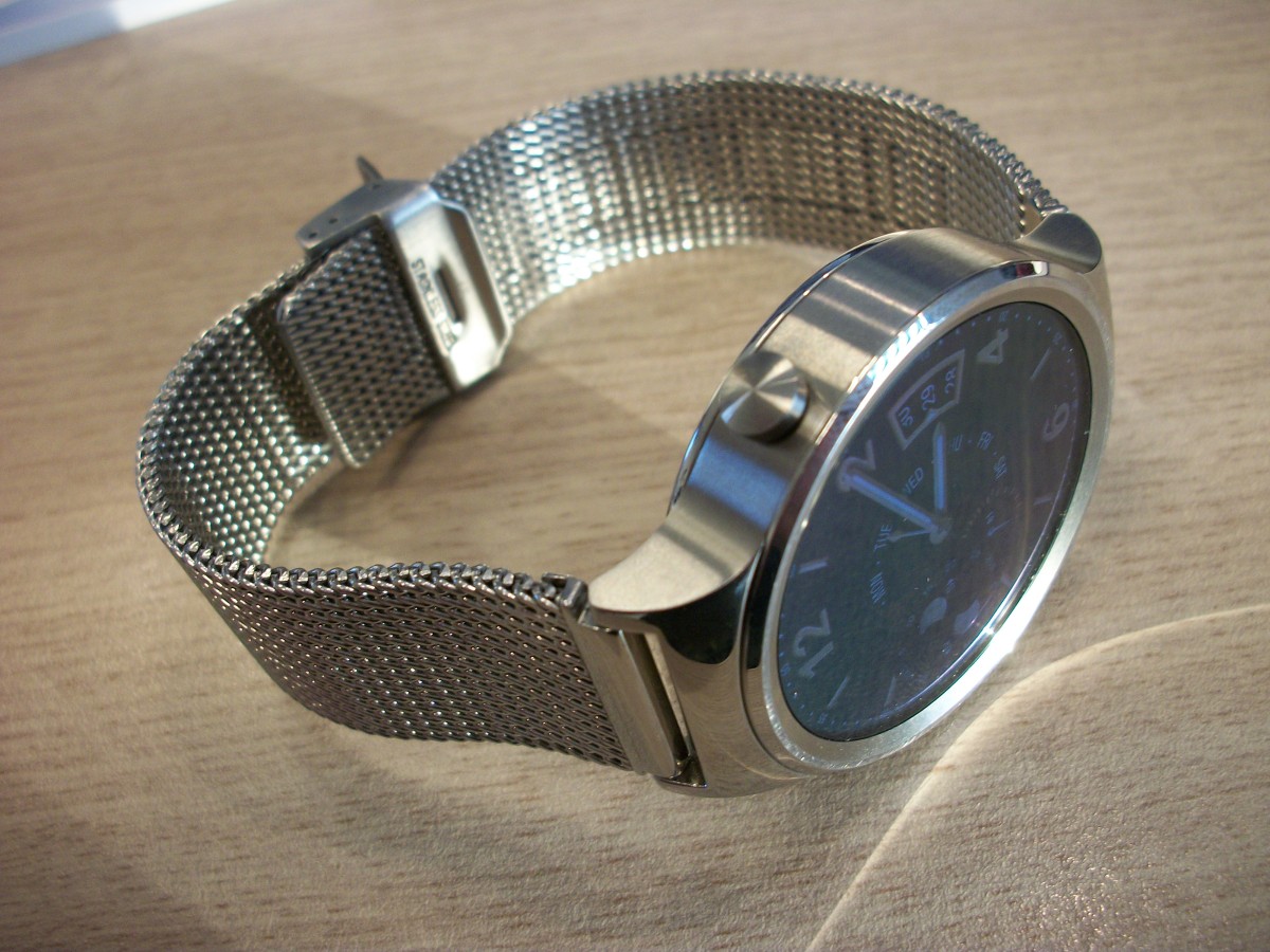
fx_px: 1284
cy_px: 476
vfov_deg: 40.7
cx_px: 635
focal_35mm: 35
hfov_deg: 52.6
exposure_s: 1/60
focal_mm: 6.3
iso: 116
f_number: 3.1
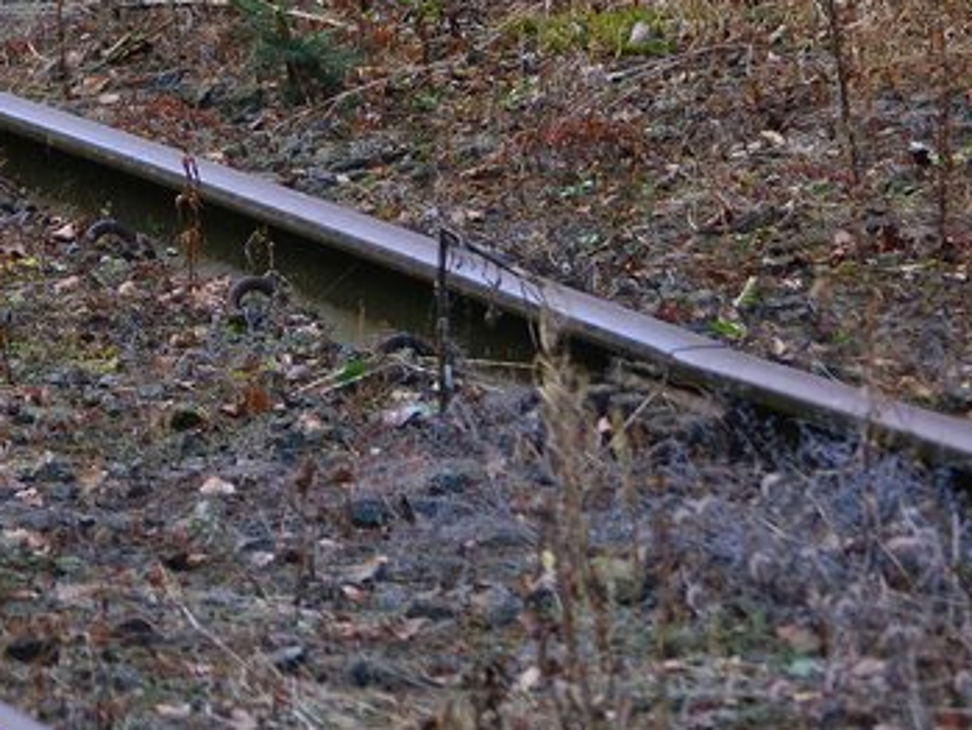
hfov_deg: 5.3
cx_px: -148
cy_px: -237
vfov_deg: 4.0
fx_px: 10439
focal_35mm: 372
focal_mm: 75
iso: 320
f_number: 4.2
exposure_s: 1/640
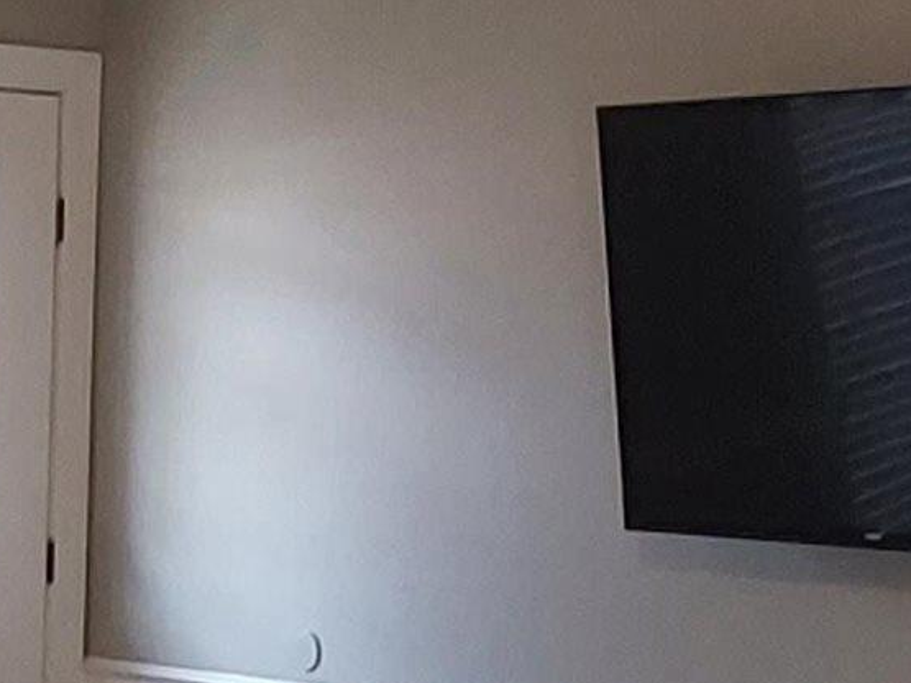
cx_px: 34
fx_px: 4078
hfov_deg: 12.6
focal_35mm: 155
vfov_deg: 9.5
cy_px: 681
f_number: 1.9
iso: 200
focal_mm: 2.91
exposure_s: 1/60
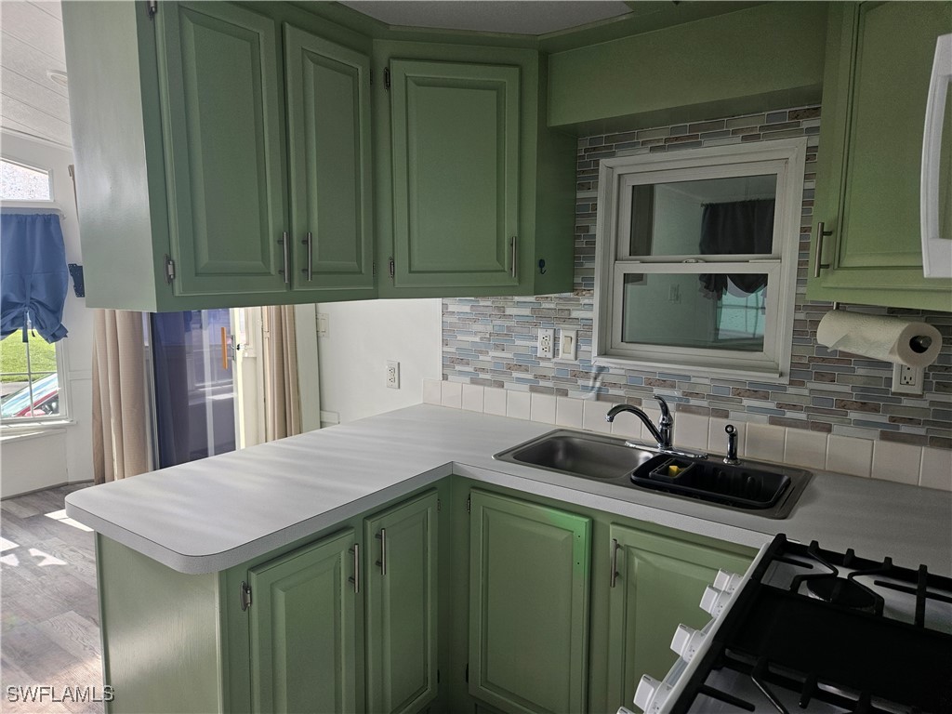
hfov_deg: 73.9
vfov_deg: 58.9
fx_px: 633
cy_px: 357
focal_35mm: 23
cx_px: 476
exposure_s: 1/207
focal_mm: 5.4
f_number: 1.8
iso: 50
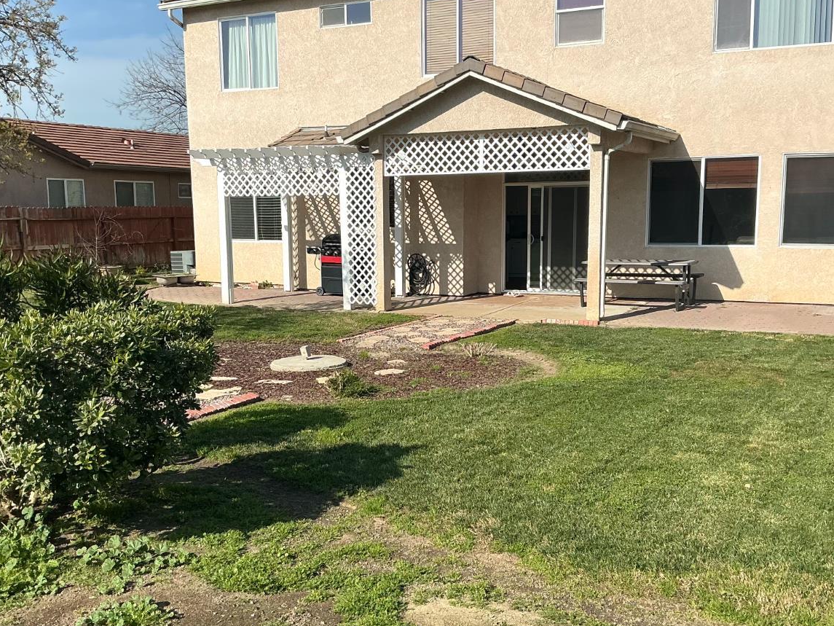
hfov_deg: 49.0
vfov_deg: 37.7
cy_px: 344
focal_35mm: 38
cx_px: 425
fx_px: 916
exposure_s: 1/2801
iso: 25
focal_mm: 3
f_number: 1.8
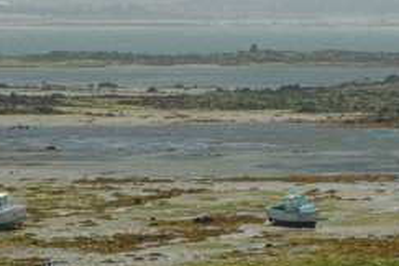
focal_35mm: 321
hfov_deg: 6.4
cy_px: 186
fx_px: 3554
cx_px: 552
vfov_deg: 4.3
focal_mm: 65
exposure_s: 1/100
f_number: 10
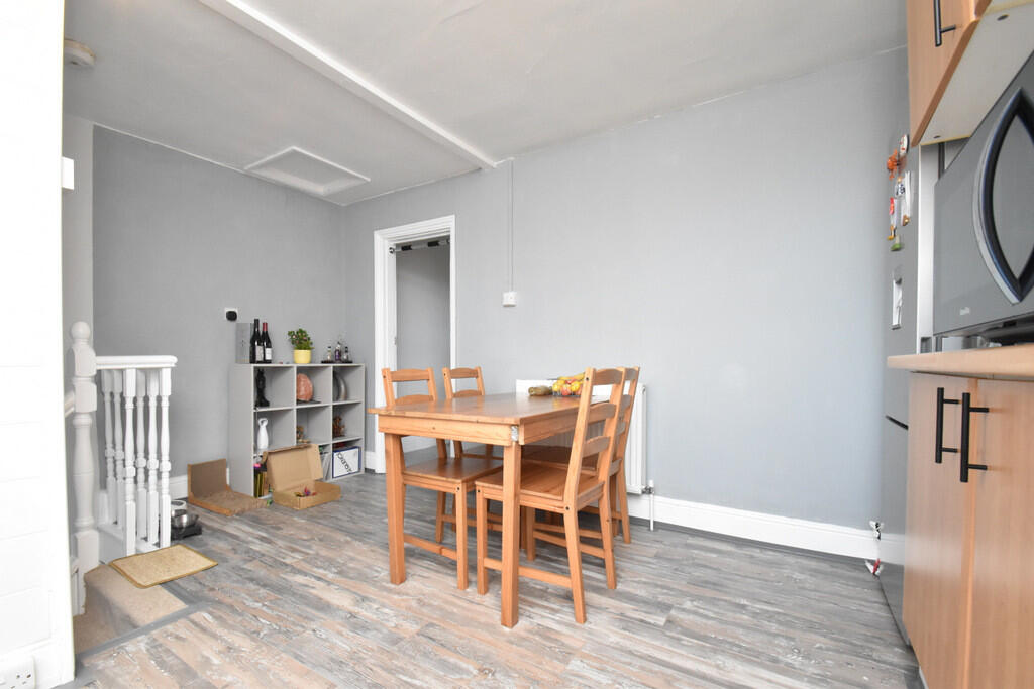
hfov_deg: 100.4
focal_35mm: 15
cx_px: 517
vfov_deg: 77.3
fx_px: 431
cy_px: 344
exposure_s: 1/60
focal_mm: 10
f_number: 10
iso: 2200
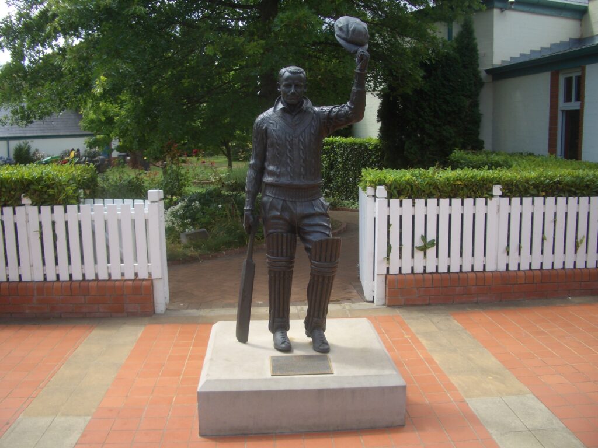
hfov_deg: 52.6
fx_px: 605
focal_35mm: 35
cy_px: 224
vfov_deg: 40.7
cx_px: 299
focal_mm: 5.8
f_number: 2.6
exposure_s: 1/400
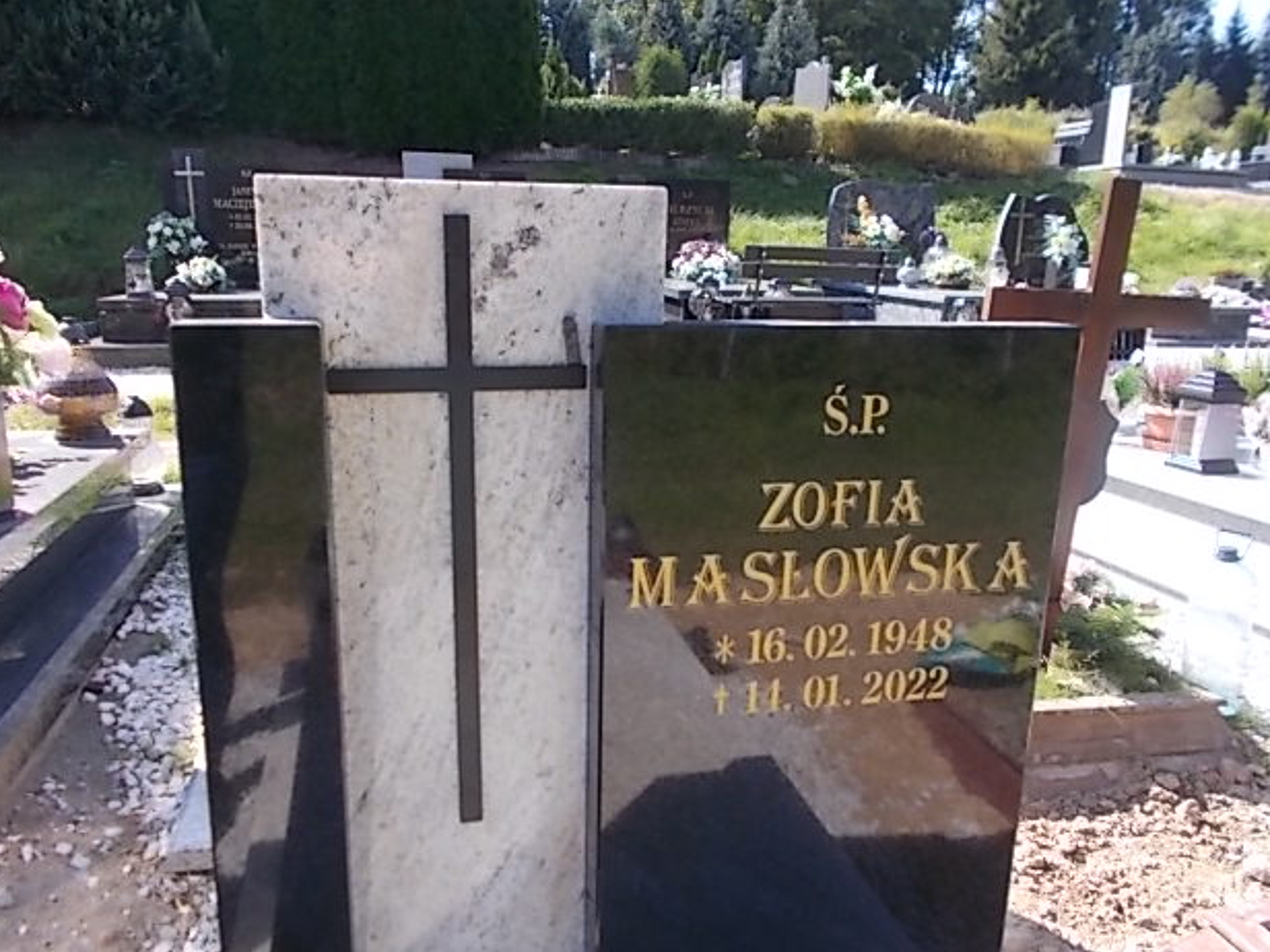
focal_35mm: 27
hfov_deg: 65.3
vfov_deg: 51.3
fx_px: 991
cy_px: 490
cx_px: 614
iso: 80
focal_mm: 4.6
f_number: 3.2
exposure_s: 1/250
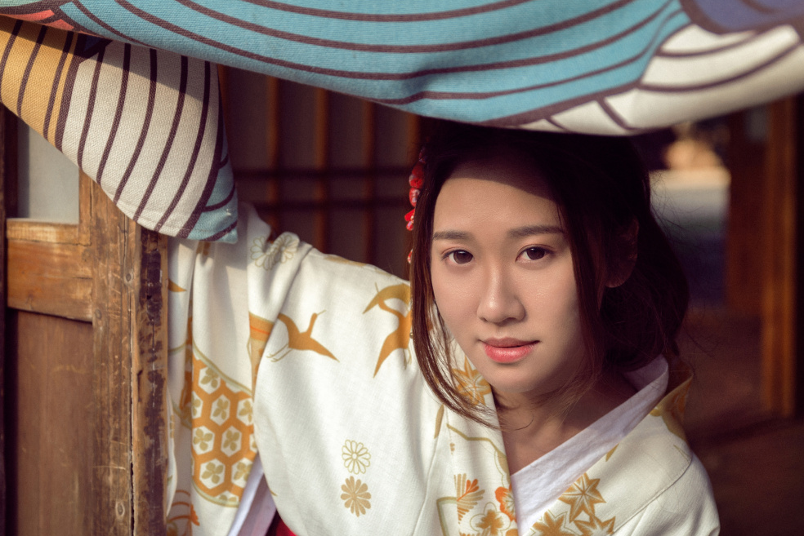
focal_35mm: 61
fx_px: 1363
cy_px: 325
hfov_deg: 32.8
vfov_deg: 22.2
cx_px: 320
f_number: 2.8
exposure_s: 1/1250
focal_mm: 50
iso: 140
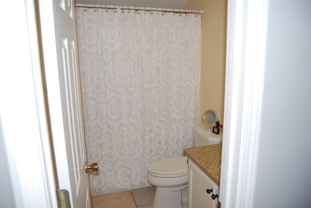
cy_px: 104
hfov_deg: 67.3
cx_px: 156
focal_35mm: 27
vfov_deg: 48.1
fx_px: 234
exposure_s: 1/60
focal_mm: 18
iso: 200
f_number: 3.5
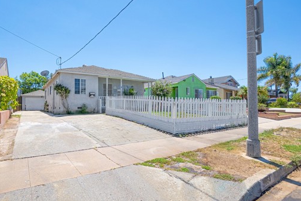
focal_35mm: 19
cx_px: 130
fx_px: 159
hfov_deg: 86.4
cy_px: 105
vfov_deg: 64.6
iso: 400
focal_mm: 10
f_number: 8
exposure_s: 1/8000
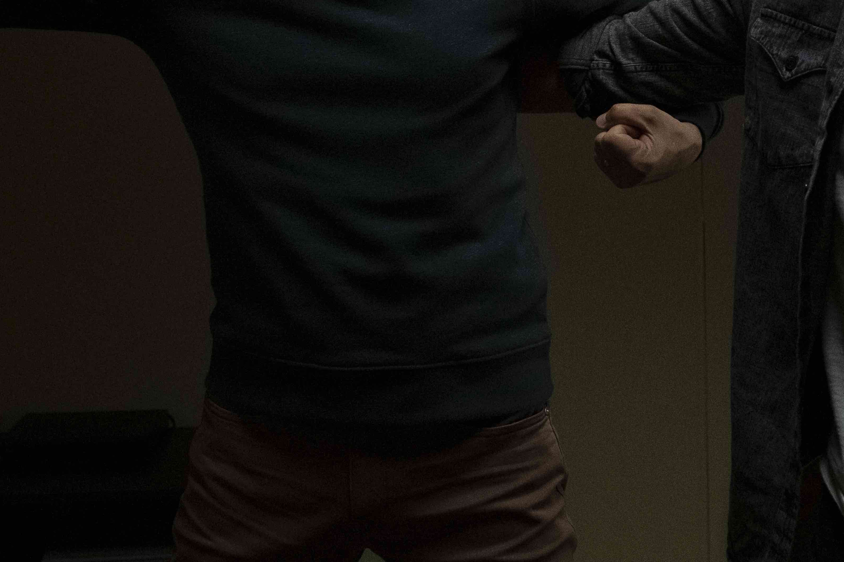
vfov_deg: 17.8
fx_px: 1782
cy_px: 99
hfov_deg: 26.3
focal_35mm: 76
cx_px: 640
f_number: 4
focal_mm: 25.7
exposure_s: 1/320
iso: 6400
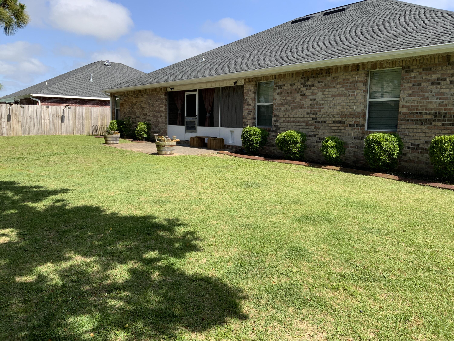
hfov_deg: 61.7
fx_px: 380
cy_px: 170
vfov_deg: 48.2
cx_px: 227
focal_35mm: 29
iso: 16
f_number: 1.8
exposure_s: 1/1342
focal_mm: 3
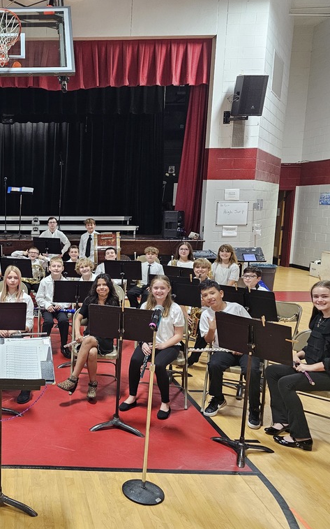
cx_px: -5
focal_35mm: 33
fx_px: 475
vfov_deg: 58.1
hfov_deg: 34.6
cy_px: 265
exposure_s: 1/120
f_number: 1.7
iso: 400
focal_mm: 6.3
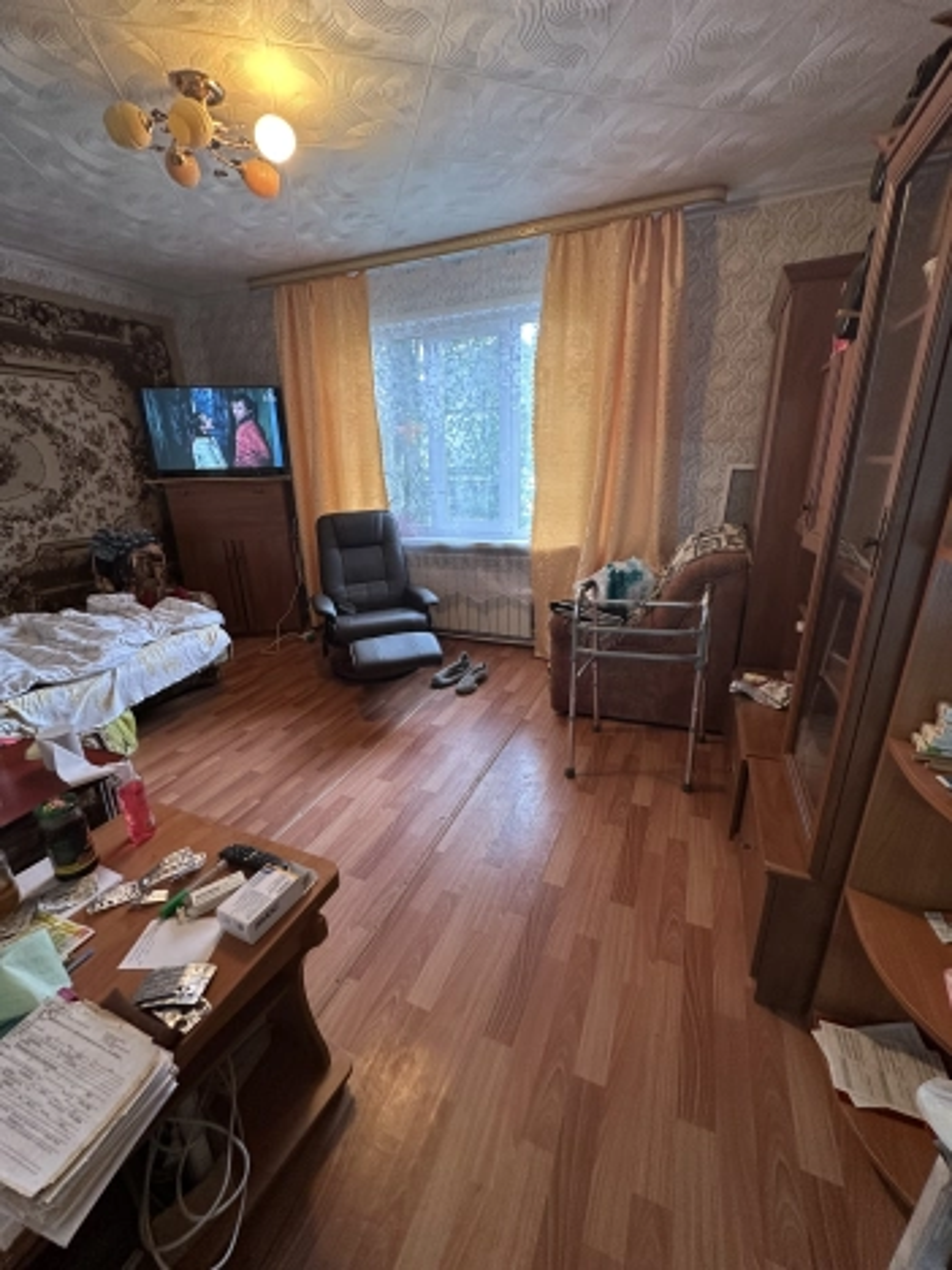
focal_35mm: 14
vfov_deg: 102.1
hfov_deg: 85.7
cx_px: 476
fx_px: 513
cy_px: 635
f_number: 2.2
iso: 200
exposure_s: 1/50
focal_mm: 2.22
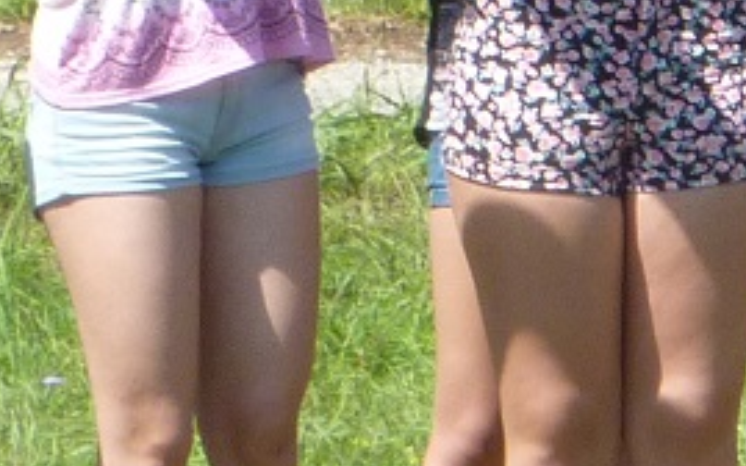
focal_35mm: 1076
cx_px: 638
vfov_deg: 1.2
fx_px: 21871
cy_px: -456
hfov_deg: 2.0
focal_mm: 29.9
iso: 160
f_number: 4.5
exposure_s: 1/500
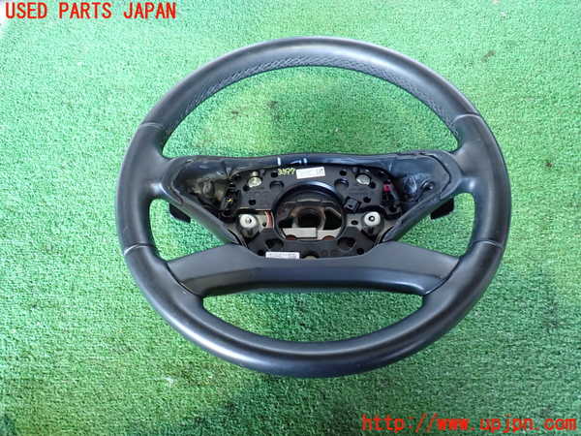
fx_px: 420
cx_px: 290
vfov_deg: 54.9
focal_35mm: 25
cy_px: 218
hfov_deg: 69.4
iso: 500
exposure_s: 1/30
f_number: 2
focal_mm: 4.5
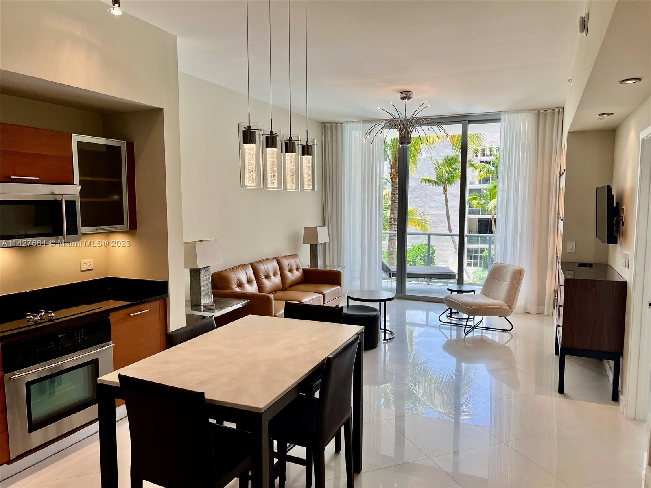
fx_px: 489
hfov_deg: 67.3
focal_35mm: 26
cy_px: 244
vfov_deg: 53.1
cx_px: 326
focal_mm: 5.7
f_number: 1.5
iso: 40
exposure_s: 1/281
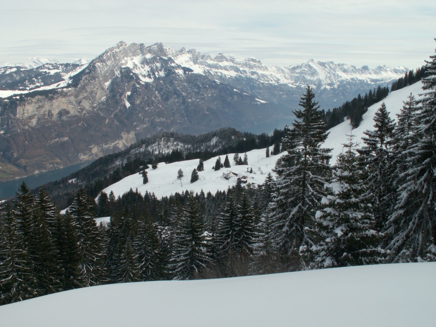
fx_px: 441
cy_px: 164
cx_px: 218
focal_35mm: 35
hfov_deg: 52.6
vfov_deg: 40.7
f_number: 7.1
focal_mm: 5.86
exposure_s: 1/250
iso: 50
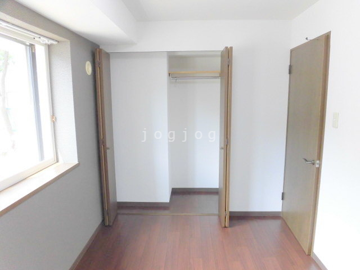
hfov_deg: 71.6
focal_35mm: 24
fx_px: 250
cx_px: 180
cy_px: 135
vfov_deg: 56.8
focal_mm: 4.3
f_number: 3.1
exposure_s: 1/60
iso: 160
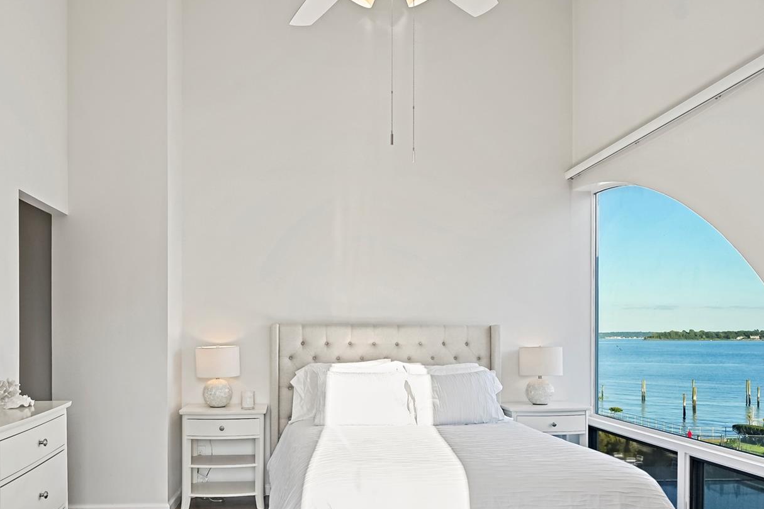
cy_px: 343
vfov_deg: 47.1
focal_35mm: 27
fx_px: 573
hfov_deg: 67.2
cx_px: 337
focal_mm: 16
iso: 640
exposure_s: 1/50
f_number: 7.1
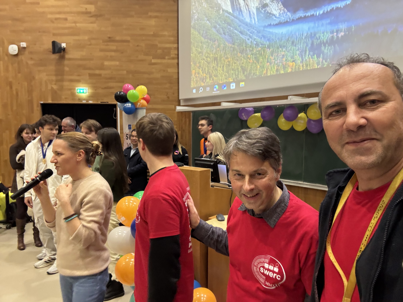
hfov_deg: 73.9
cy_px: 151
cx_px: 202
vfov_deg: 58.9
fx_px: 268
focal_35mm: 23
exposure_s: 1/27
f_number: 1.9
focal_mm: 2.69
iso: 400
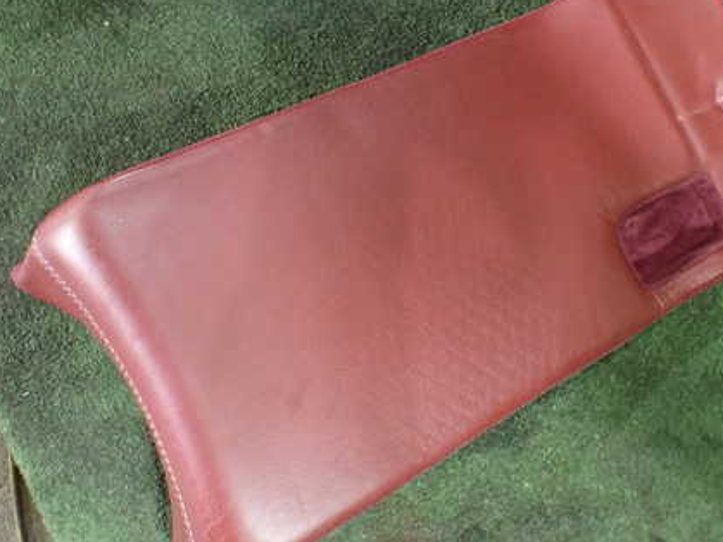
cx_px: 480
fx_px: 898
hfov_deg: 43.3
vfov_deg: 33.5
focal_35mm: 43
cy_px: 228
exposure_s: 1/50
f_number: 2.3
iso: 800
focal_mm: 5.4
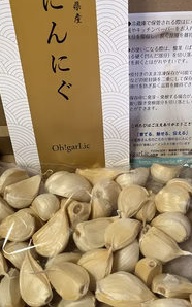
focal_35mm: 37
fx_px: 310
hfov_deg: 34.4
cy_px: 176
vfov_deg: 52.6
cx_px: 95
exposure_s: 1/53
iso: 160
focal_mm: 5.1
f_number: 1.6
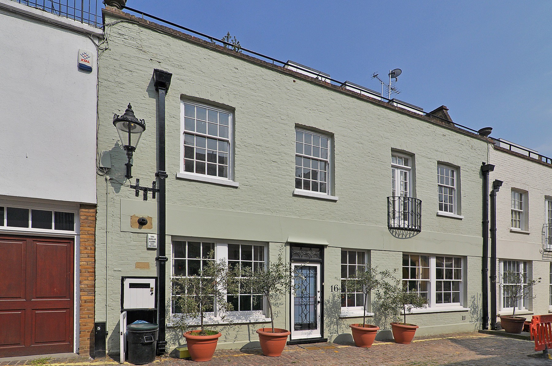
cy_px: 183
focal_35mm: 16
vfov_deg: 71.9
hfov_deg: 95.1
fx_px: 253
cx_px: 276
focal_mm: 11
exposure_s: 1/1000
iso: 200
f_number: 8
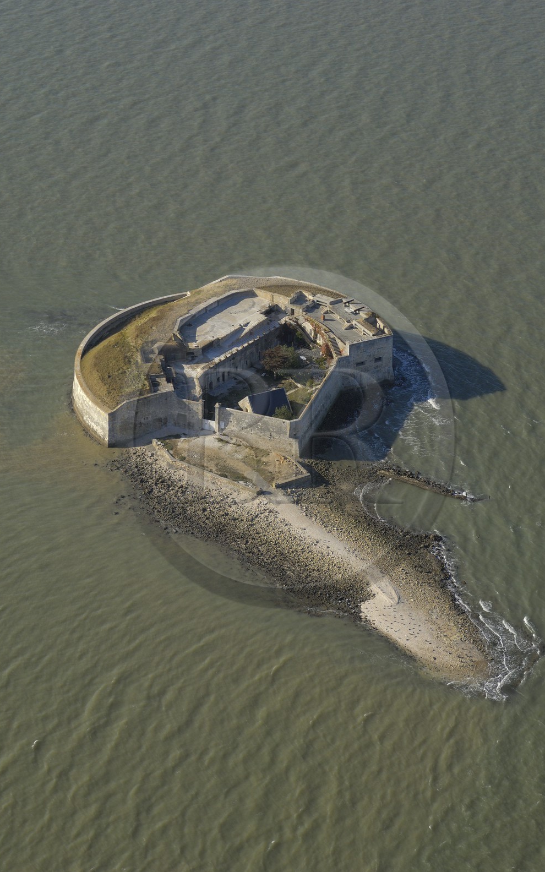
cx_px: 285
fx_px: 1759
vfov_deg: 27.8
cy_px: 437
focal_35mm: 74
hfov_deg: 17.6
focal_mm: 48
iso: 100
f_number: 5
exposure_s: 1/640
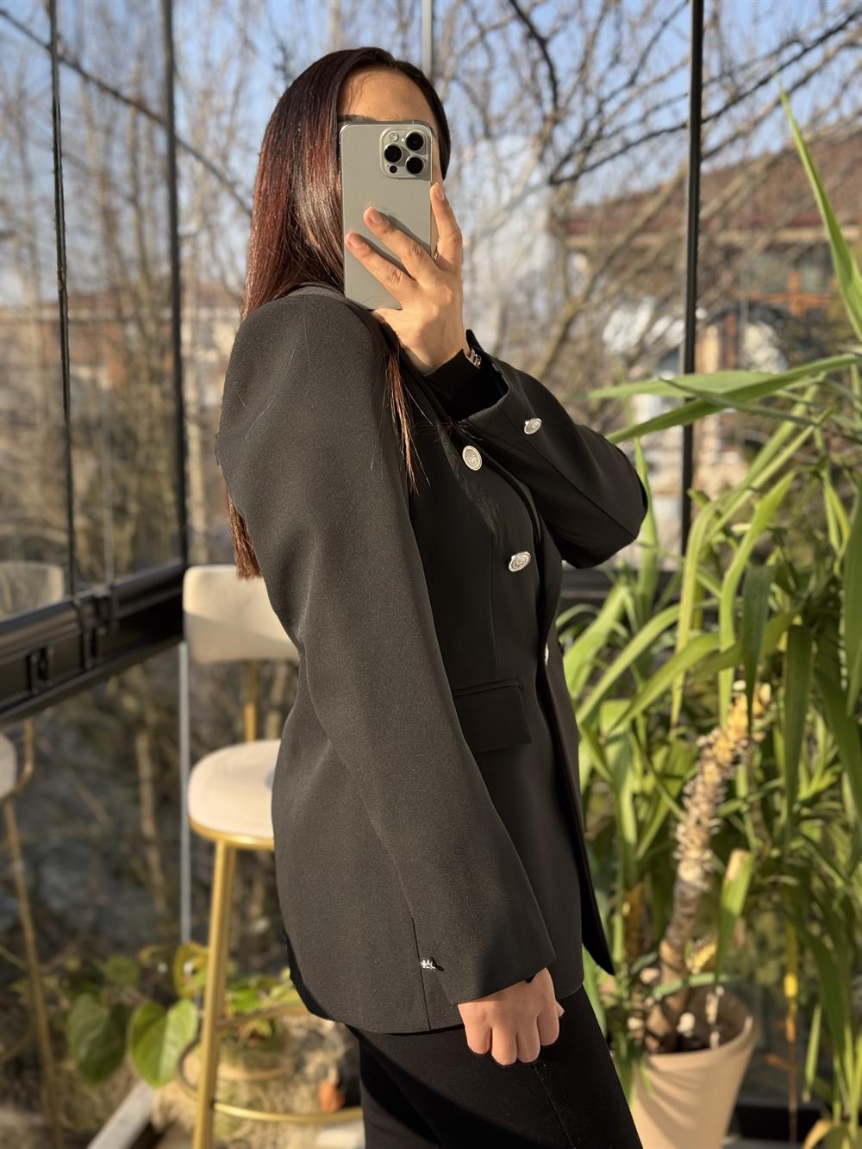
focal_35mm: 48
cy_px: 574
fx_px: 1593
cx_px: 431
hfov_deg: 30.3
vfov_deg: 39.7
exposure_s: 1/439
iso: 64
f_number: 1.78
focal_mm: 6.76
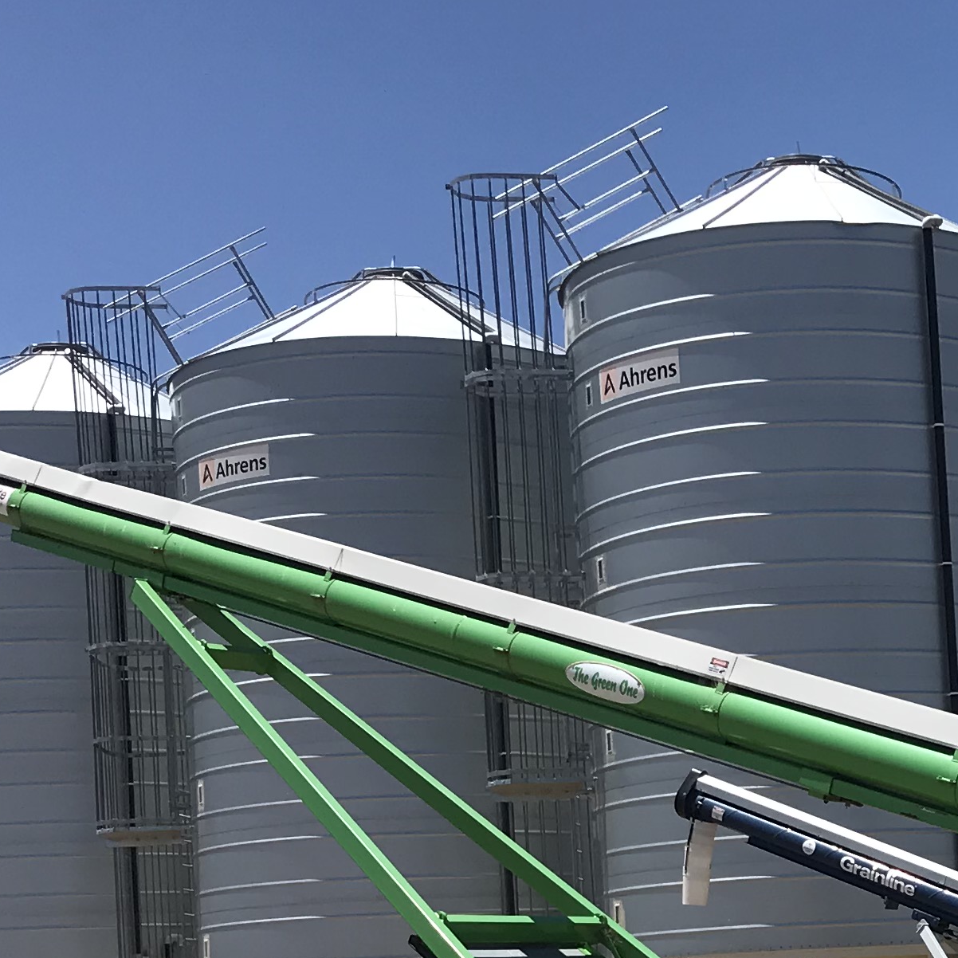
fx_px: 2599
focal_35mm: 83
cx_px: 1136
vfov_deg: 19.9
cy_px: 1064
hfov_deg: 19.7
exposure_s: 1/3195
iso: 20
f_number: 1.8
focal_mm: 3.99
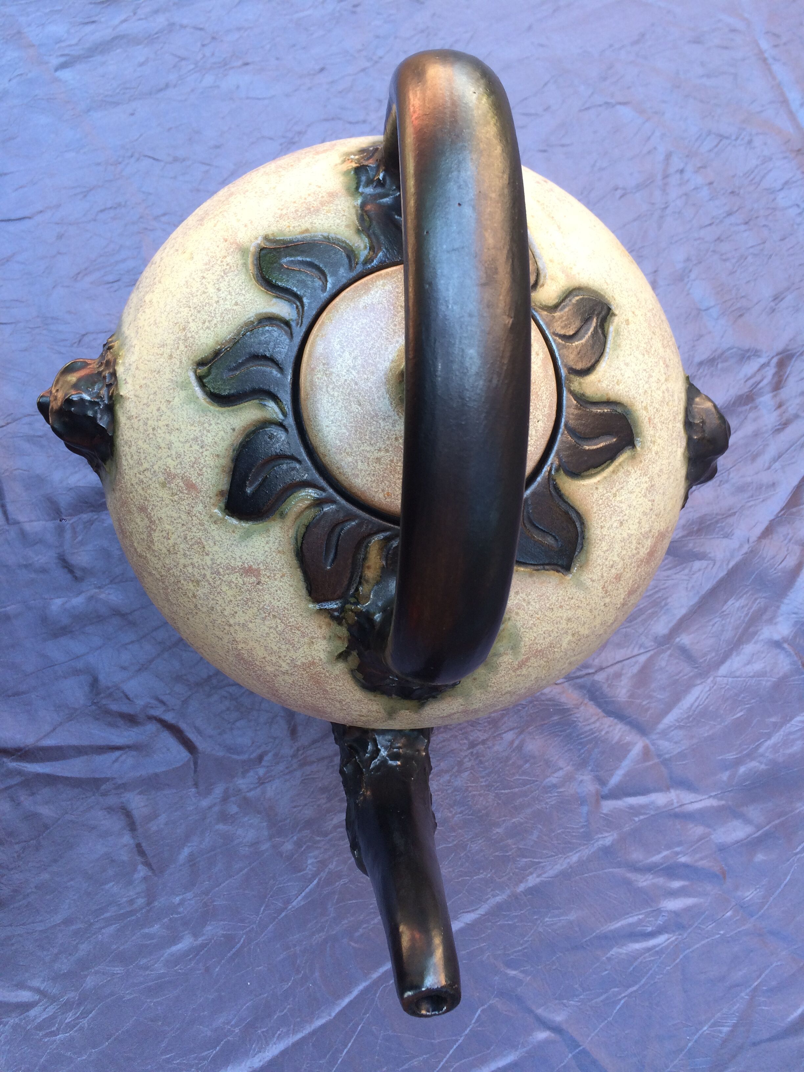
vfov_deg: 61.7
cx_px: 402
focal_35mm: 29
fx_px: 898
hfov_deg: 48.2
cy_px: 536
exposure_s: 1/100
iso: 32
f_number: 2.2
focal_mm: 4.15
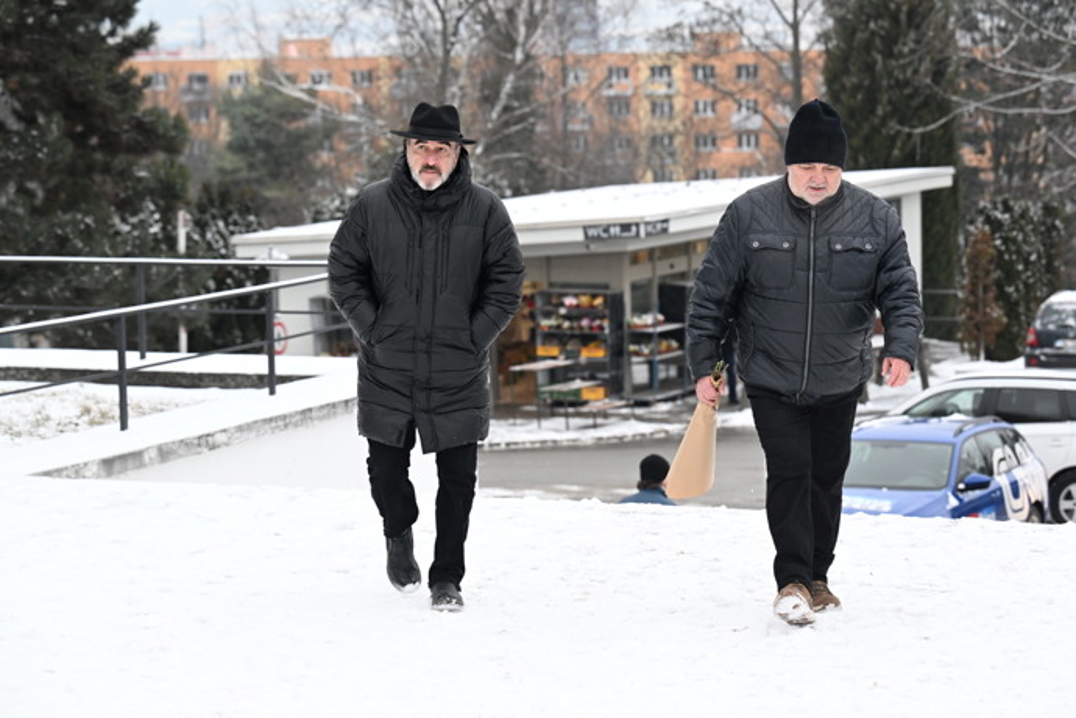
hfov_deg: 18.6
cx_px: 538
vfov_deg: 12.5
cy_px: 359
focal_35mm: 110
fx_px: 3288
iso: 1600
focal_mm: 110
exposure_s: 1/250
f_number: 5
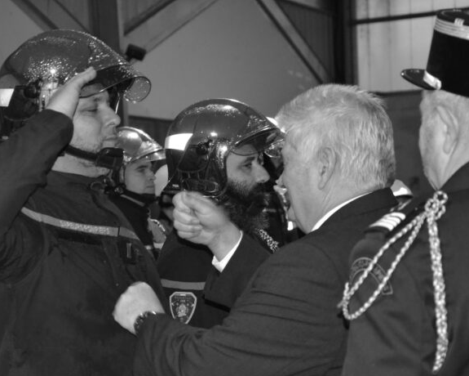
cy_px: 190
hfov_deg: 17.0
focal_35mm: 113
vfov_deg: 13.6
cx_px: 197
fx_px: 1569
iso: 3200
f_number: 5.3
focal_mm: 66
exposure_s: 1/60
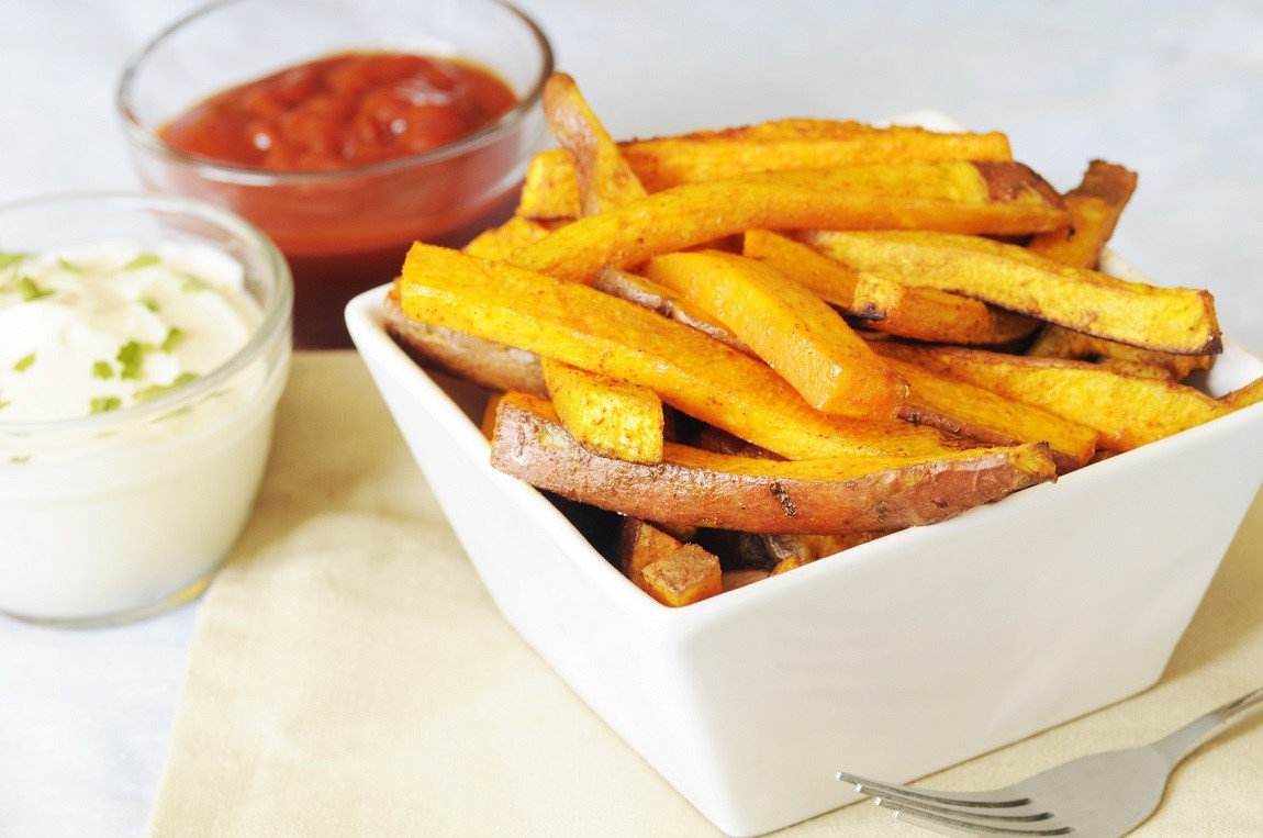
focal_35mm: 158
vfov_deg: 8.7
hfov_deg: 13.1
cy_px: 419
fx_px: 5517
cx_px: 632
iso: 200
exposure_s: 1/250
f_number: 8
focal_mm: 105
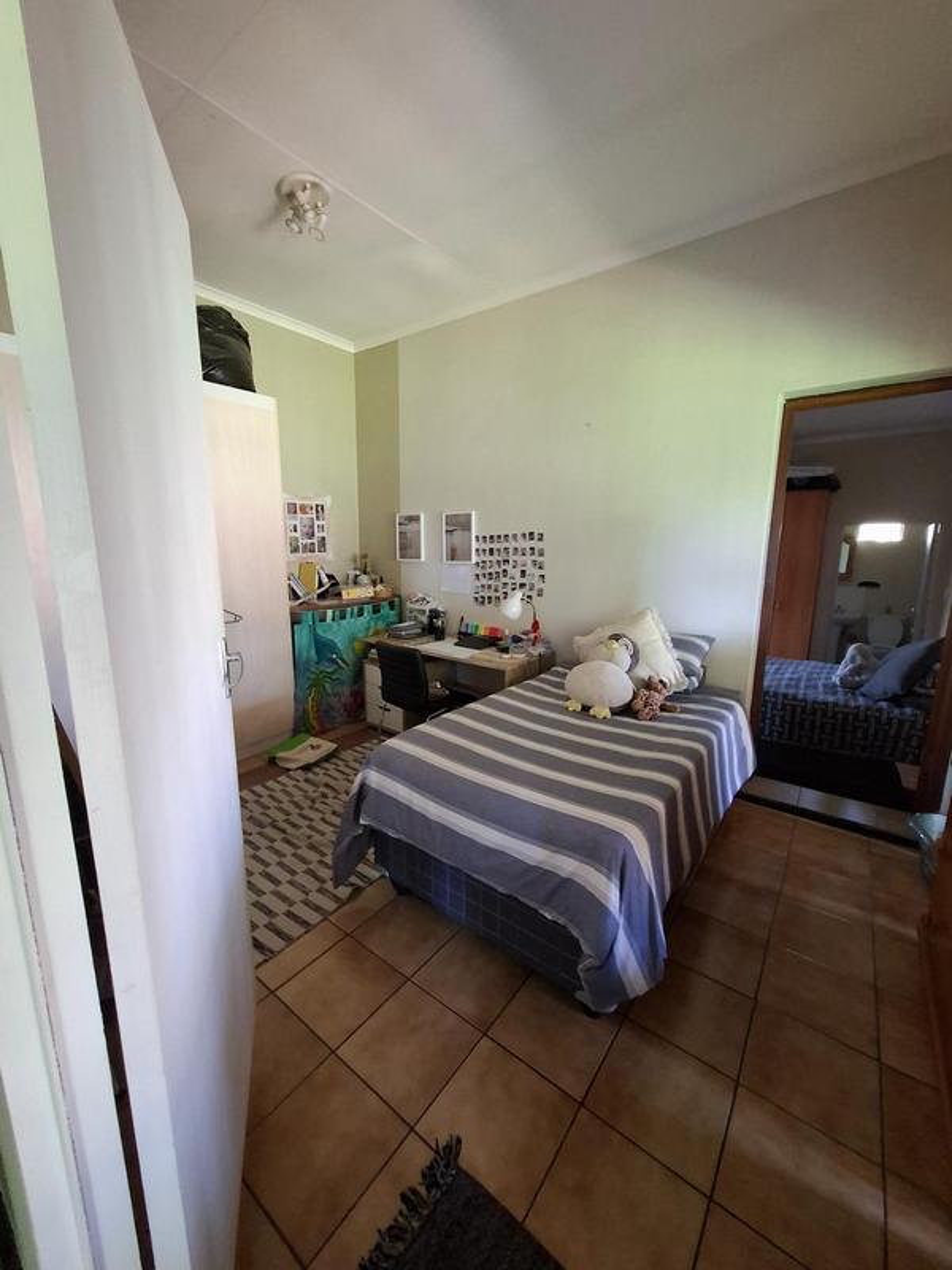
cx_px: 476
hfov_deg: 89.9
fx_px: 477
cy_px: 635
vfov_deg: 106.2
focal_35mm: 13
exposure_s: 1/25
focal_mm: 1.74
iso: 400
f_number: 2.2
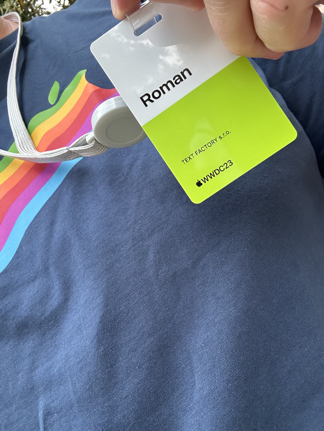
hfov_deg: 46.8
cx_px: 162
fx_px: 374
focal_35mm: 30
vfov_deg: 60.0
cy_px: 216
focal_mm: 2.69
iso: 80
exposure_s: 1/121
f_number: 1.9
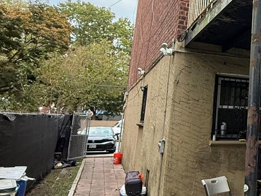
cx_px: 284
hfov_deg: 37.1
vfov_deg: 33.2
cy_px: 58
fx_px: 324
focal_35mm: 43
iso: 320
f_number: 2.2
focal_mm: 2.22
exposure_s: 1/99
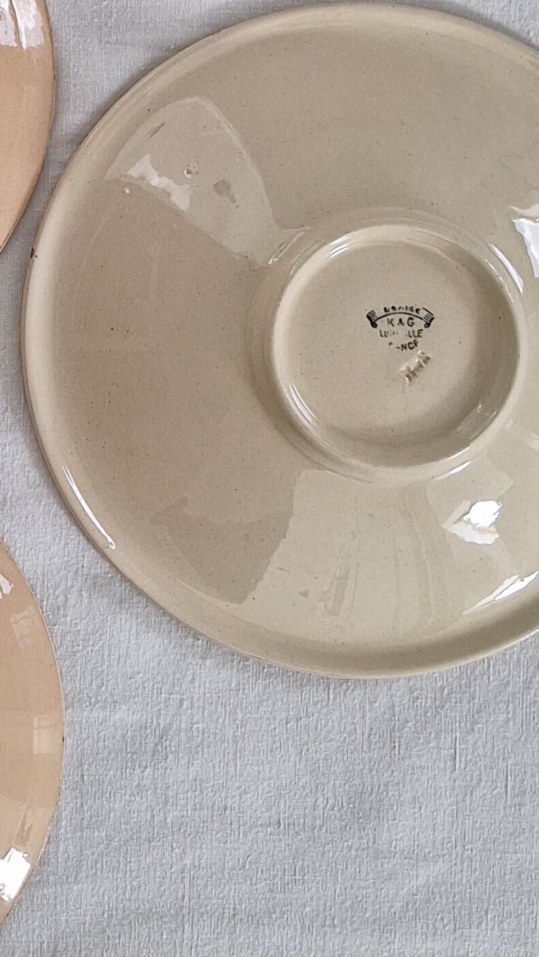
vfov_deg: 28.2
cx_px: -241
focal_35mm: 73
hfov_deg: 15.4
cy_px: 156
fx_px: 1854
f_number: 1.8
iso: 40
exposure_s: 1/50
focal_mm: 5.54
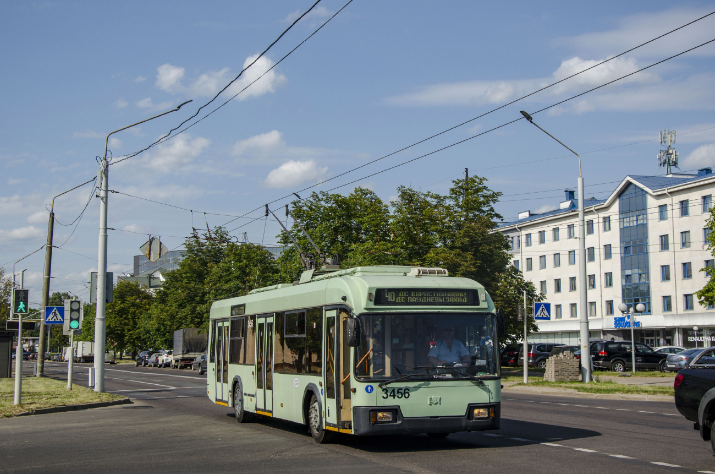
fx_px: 1041
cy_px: 237
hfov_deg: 37.9
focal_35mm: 52
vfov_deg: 25.6
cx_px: 358
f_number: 6.3
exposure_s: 1/1000
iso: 160
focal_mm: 35
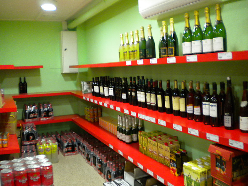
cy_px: 93
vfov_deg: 40.7
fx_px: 251
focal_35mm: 35
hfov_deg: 52.6
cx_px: 124
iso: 281
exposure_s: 1/8.5
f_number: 3.1
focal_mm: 6.3
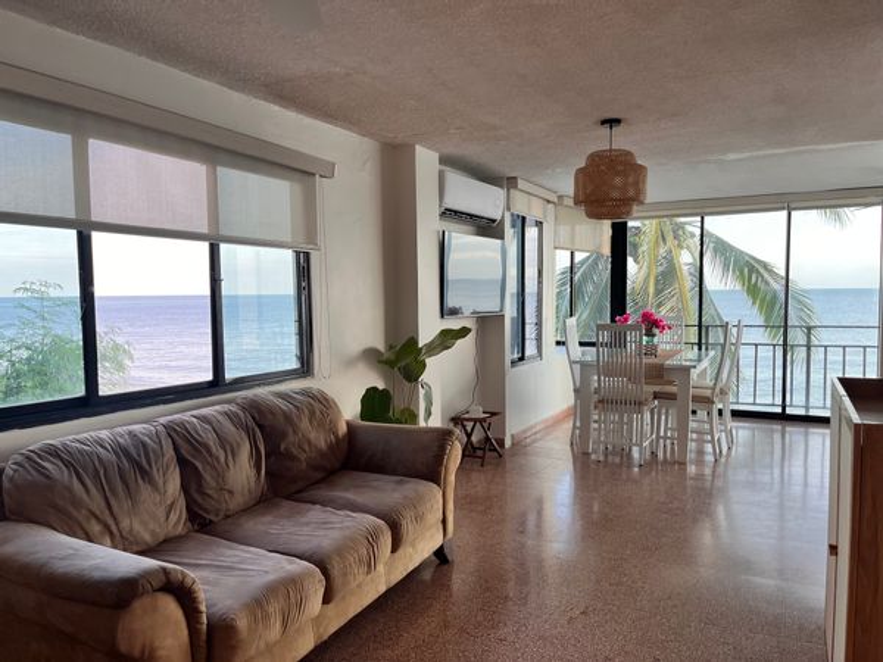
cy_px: 331
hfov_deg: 67.3
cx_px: 442
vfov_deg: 53.1
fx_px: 663
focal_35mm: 26
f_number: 1.6
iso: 80
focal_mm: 5.1
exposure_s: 1/120
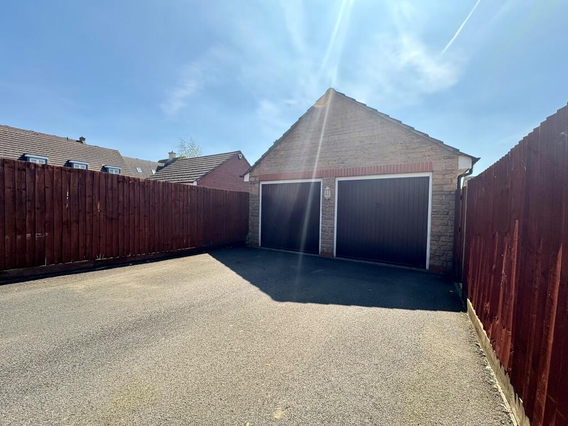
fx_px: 230
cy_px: 213
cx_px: 284
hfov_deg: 102.1
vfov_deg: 85.7
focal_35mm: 14
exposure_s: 1/1126
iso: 64
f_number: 2.2
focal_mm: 2.22
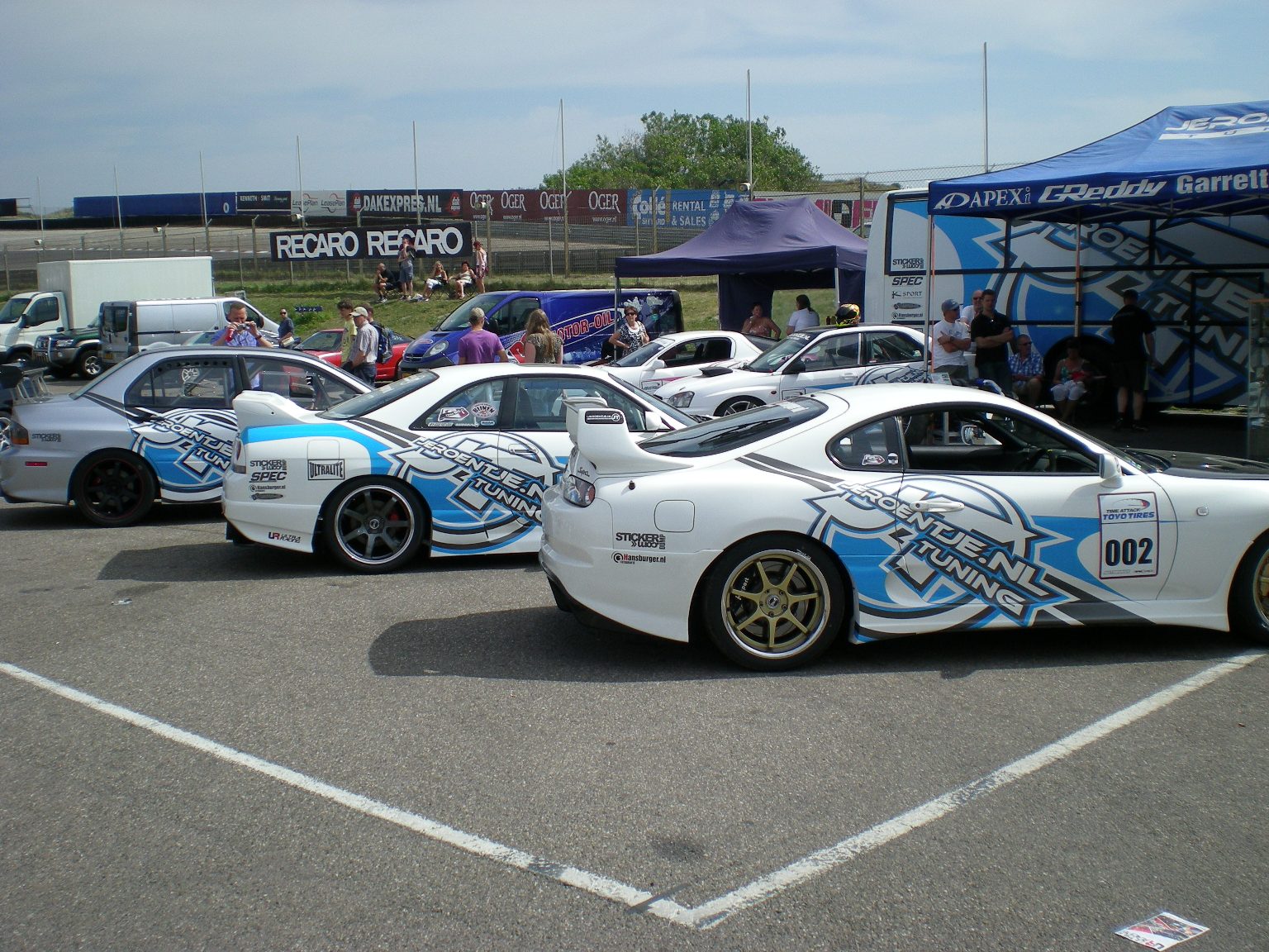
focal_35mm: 38
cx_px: 634
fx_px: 1393
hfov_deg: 49.0
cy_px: 476
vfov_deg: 37.7
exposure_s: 1/552
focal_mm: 6.3
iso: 50
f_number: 4.6
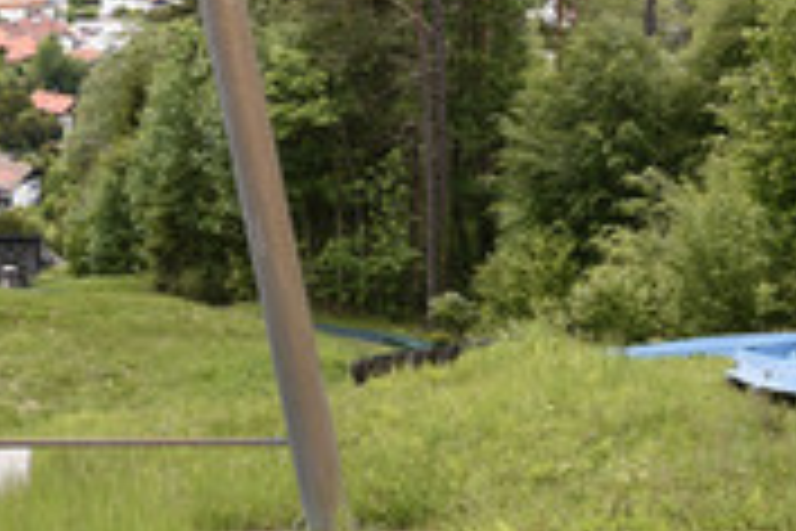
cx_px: 200
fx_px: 1747
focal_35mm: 79
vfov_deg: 16.6
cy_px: -81
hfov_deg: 25.4
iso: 500
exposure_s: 1/125
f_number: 11
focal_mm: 31
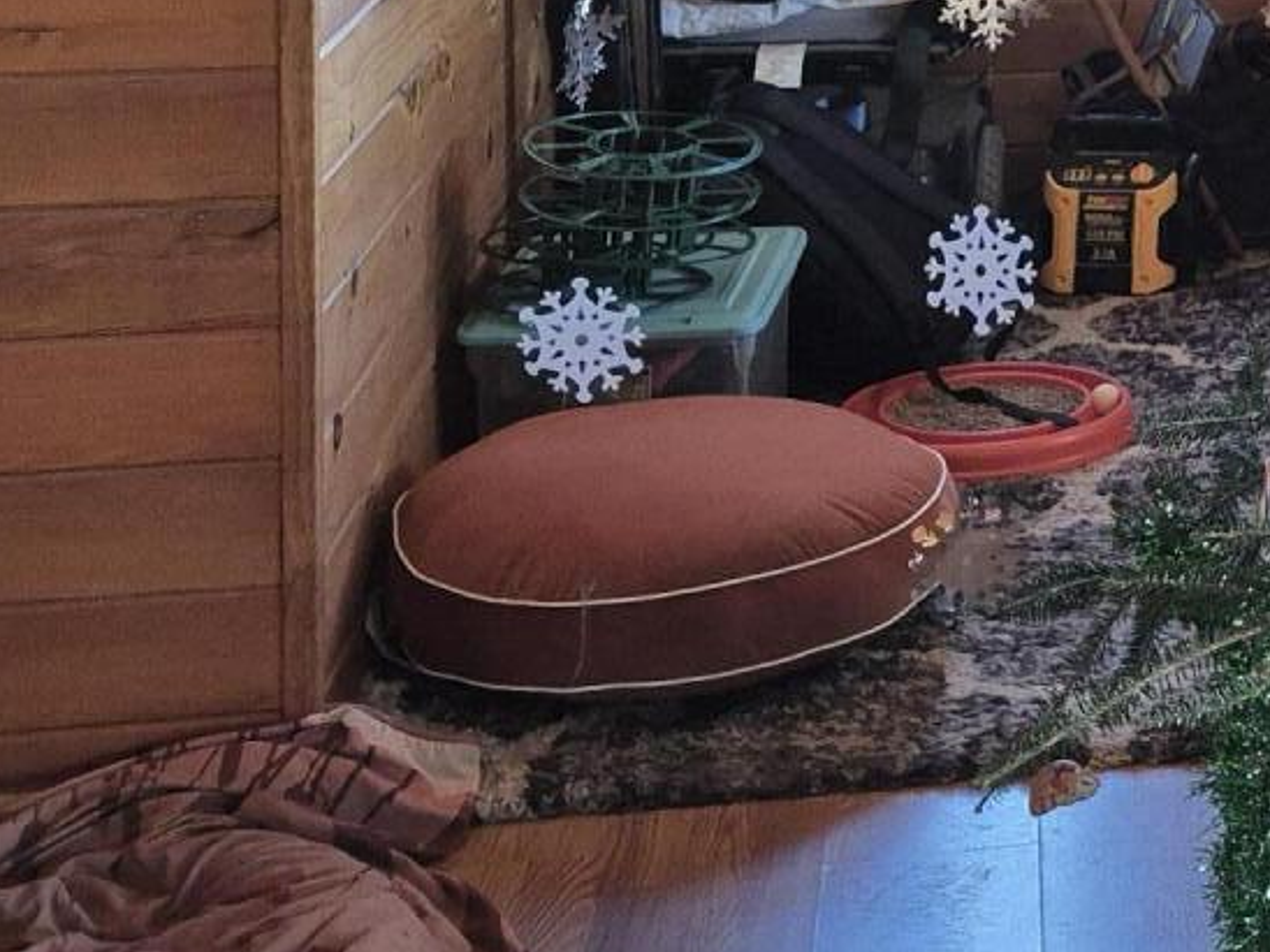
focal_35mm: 84
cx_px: 1965
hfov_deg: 19.8
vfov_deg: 16.6
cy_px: -292
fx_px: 3082
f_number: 1.8
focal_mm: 5.4
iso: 640
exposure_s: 1/120
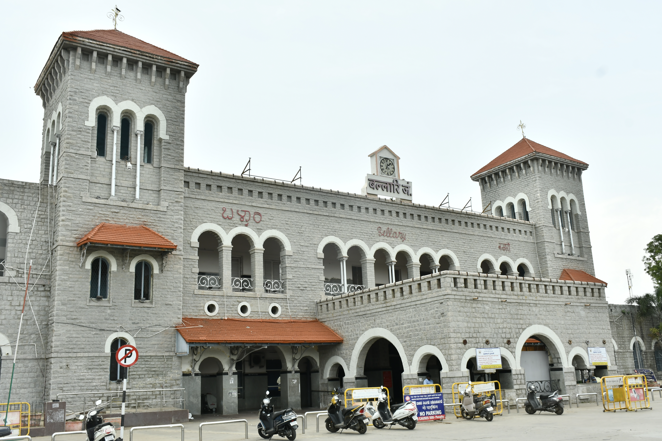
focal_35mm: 34
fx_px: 625
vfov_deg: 38.9
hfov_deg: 55.8
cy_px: 220
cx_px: 331
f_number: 8
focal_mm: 23
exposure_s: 1/200
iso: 125
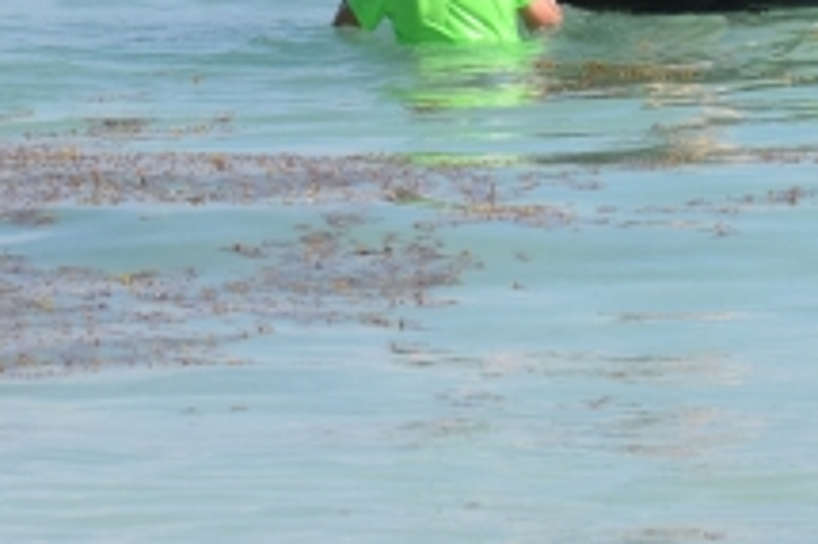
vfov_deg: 2.1
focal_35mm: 643
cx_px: 609
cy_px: -65
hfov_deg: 3.2
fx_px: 14599
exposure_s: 1/2000
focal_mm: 90
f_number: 7.1
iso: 400
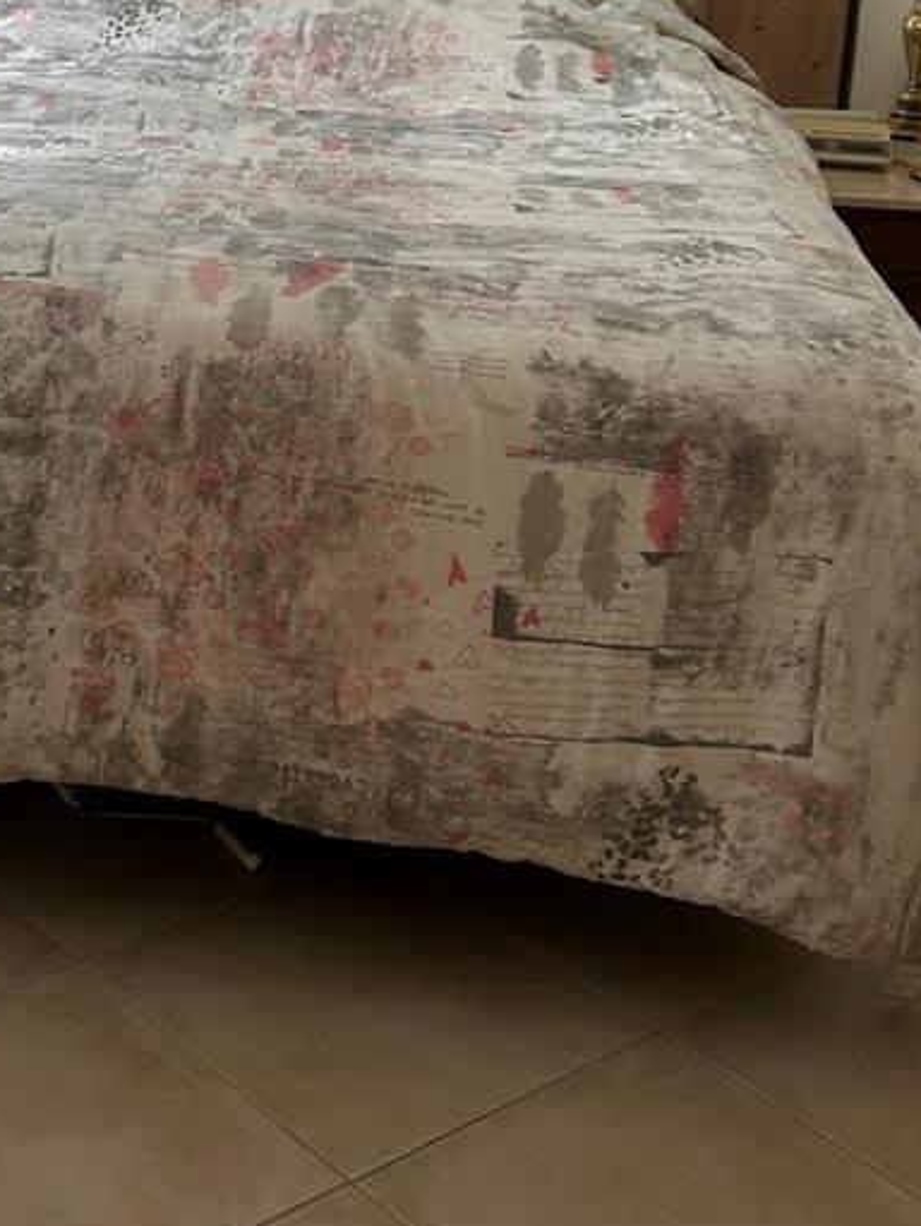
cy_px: 168
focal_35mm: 61
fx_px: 2161
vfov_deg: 30.5
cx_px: 50
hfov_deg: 23.3
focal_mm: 5.7
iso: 80
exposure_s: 1/60
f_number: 1.5
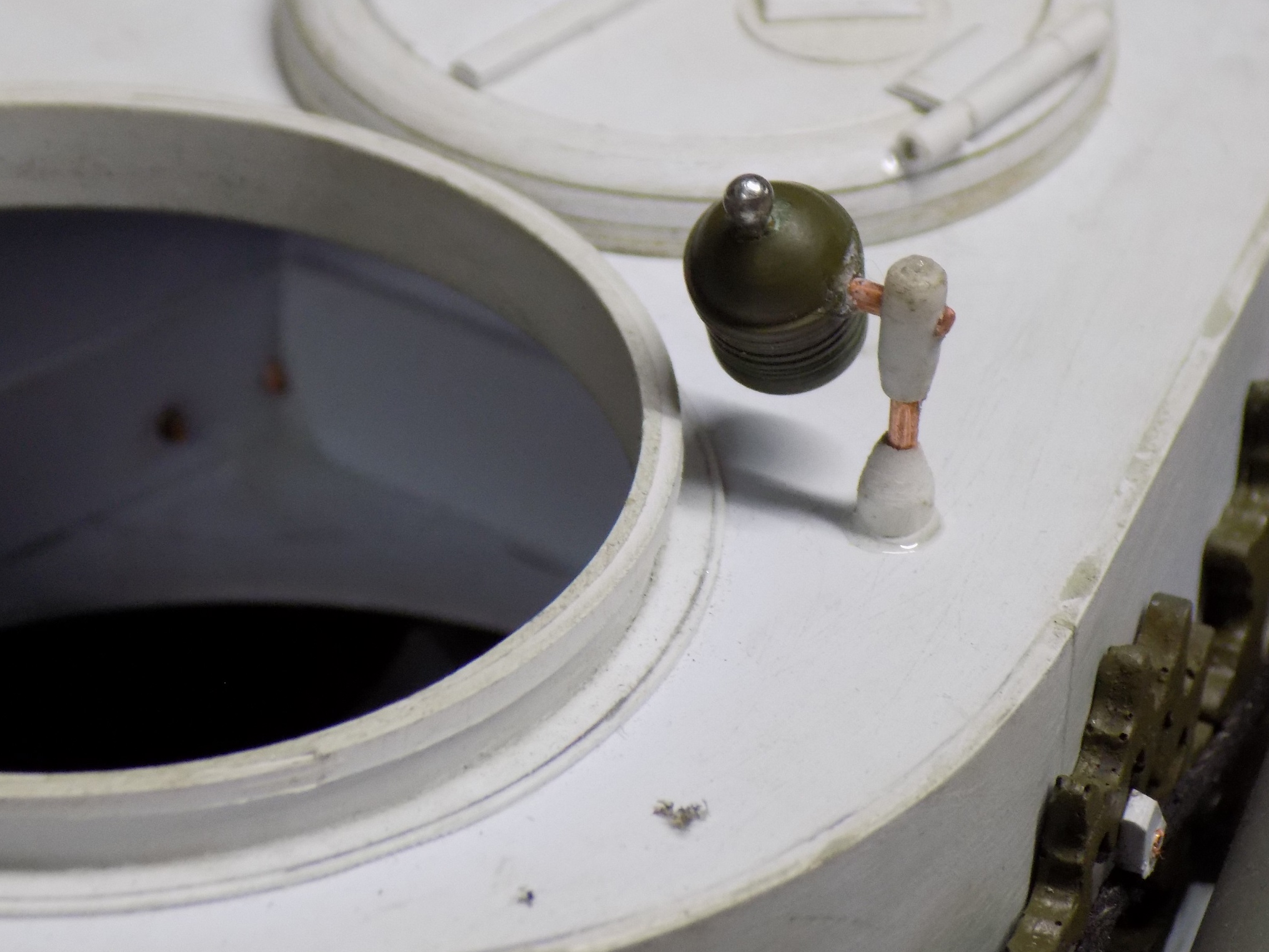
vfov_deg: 12.0
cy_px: 392
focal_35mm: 123
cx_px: 762
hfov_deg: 16.0
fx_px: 4510
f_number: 4.6
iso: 220
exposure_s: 1/30
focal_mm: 17.2
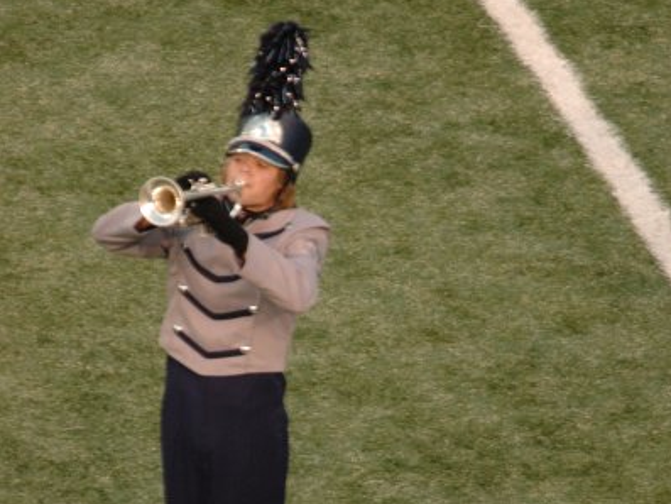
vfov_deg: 1.8
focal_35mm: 828
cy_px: 416
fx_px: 16055
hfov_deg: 2.4
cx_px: 336
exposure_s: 1/60
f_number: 5.6
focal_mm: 380
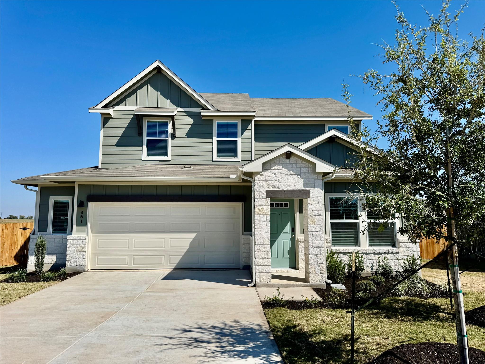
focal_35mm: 24
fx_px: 336
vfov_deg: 56.8
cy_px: 182
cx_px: 242
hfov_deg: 71.6
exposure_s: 1/7937
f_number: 1.78
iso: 80
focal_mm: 6.76
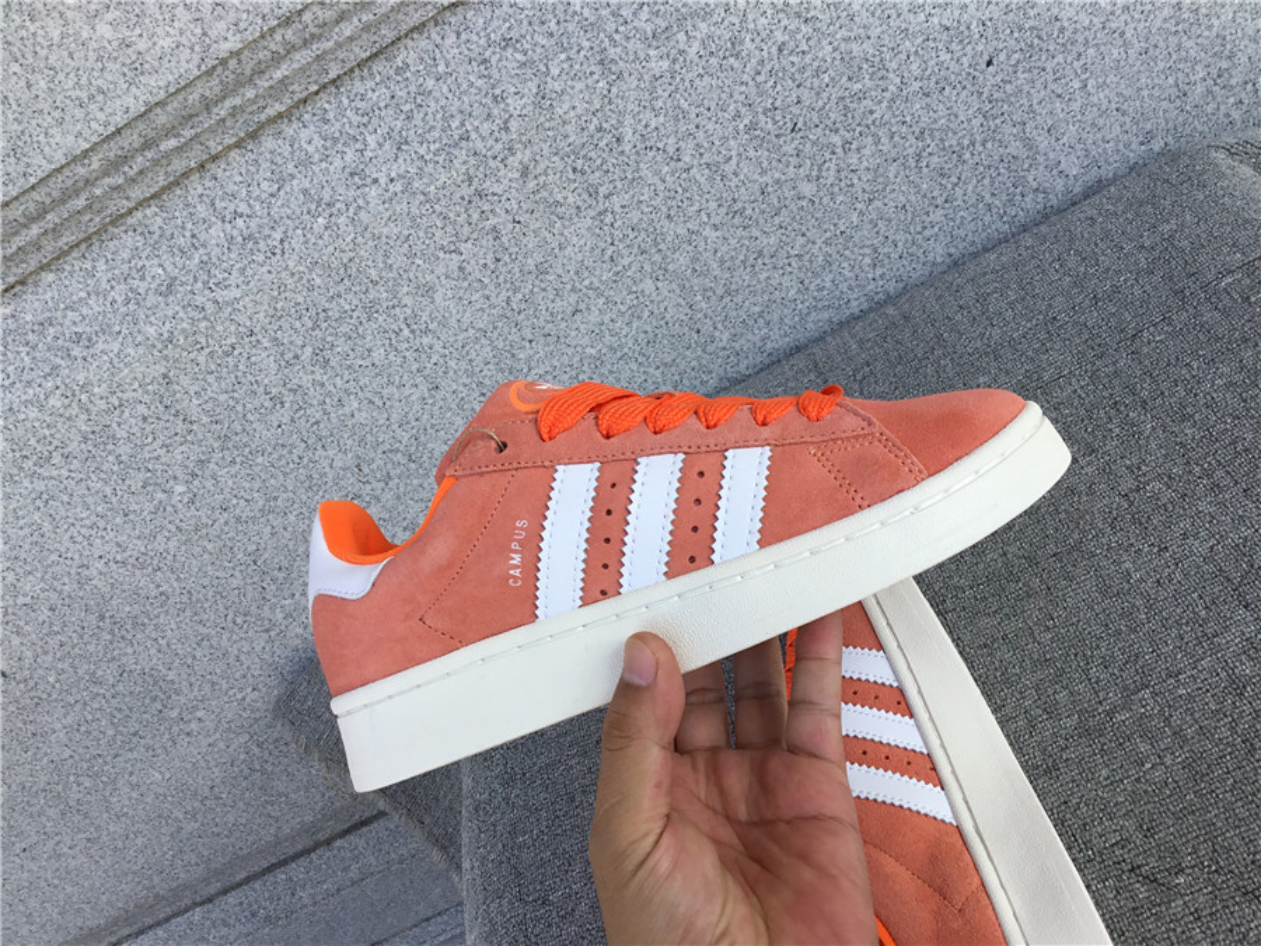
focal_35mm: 31
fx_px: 1129
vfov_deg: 45.4
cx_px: 630
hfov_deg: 58.4
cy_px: 473
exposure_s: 1/519
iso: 25
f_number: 2.4
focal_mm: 3.3
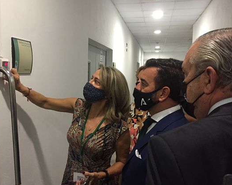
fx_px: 247
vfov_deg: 41.1
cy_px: 95
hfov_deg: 50.0
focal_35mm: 36
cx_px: 93
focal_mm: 4.15
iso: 250
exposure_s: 1/17
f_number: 2.2
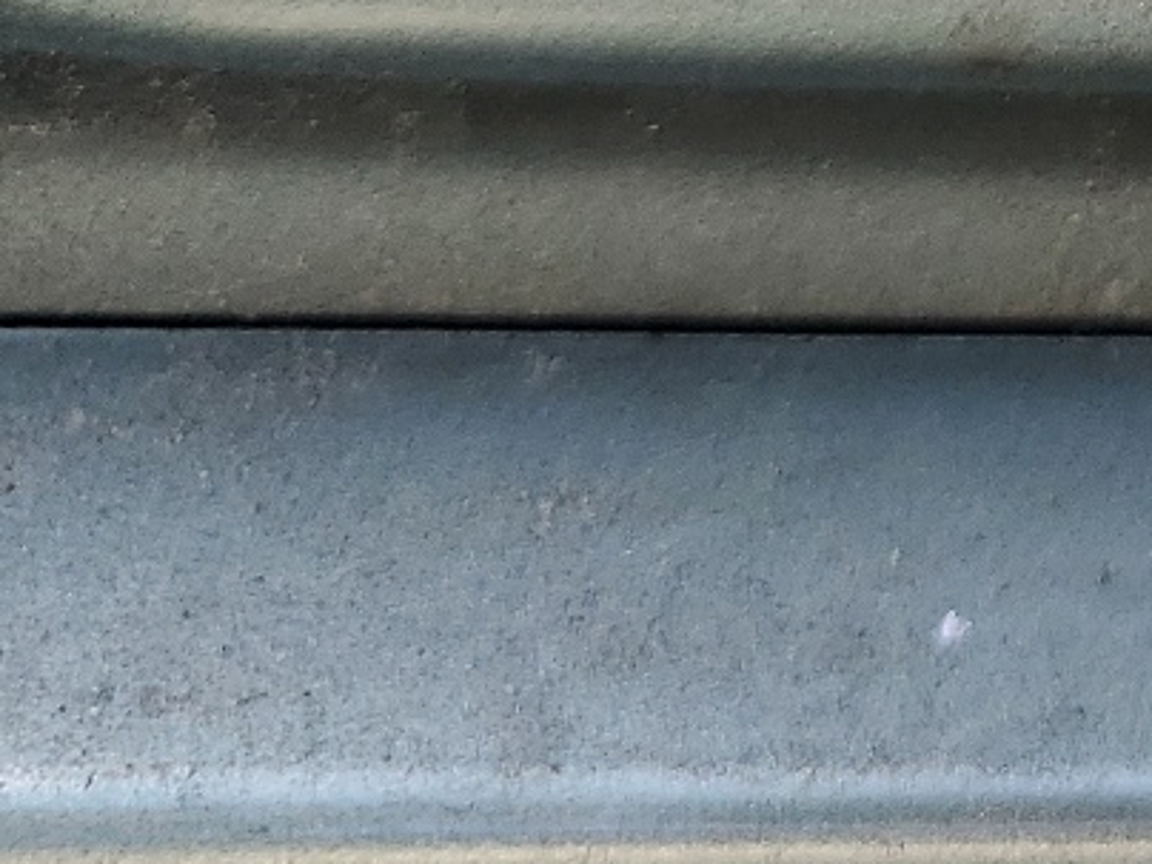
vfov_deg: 12.9
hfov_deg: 16.8
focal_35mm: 103
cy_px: -724
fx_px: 3428
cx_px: 1853
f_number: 1.5
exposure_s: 1/256
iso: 50
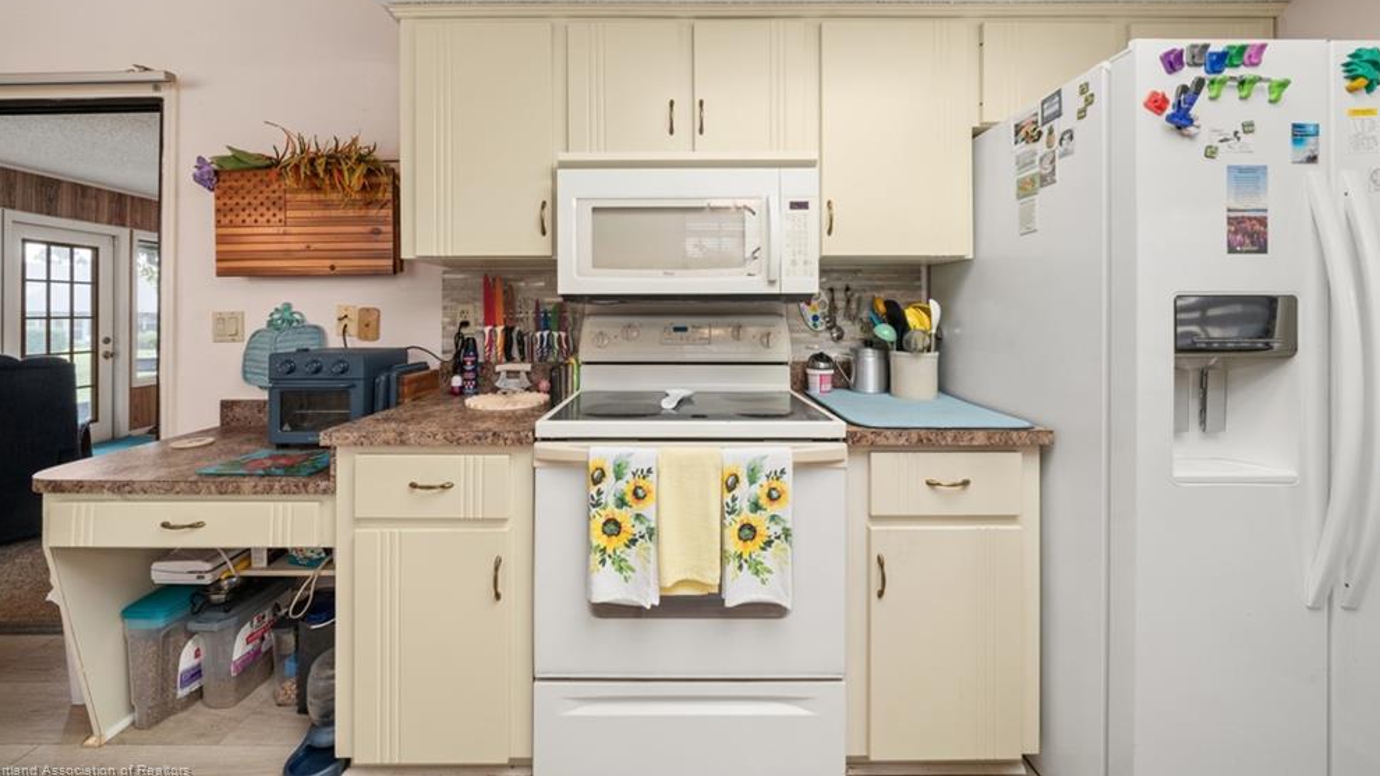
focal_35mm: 13
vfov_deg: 77.4
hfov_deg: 110.8
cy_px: 305
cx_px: 686
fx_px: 476
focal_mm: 12
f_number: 11
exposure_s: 1/3
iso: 400
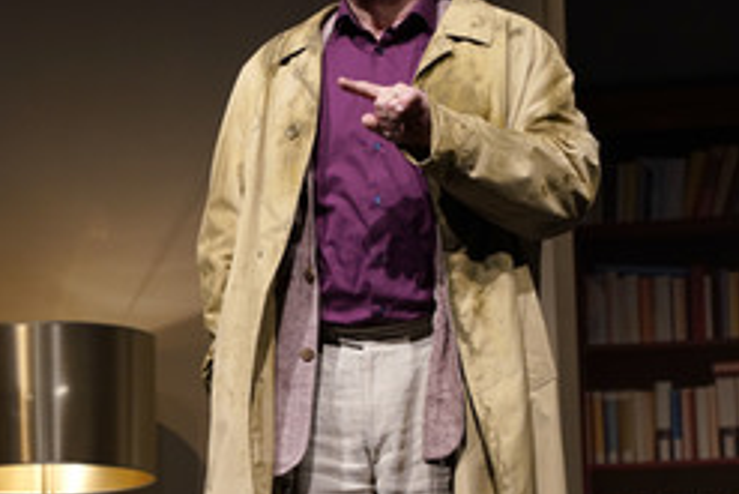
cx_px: 73
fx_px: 3820
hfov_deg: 11.0
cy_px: 219
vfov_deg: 7.4
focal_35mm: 186
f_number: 5.6
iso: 1600
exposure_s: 1/160
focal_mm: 102
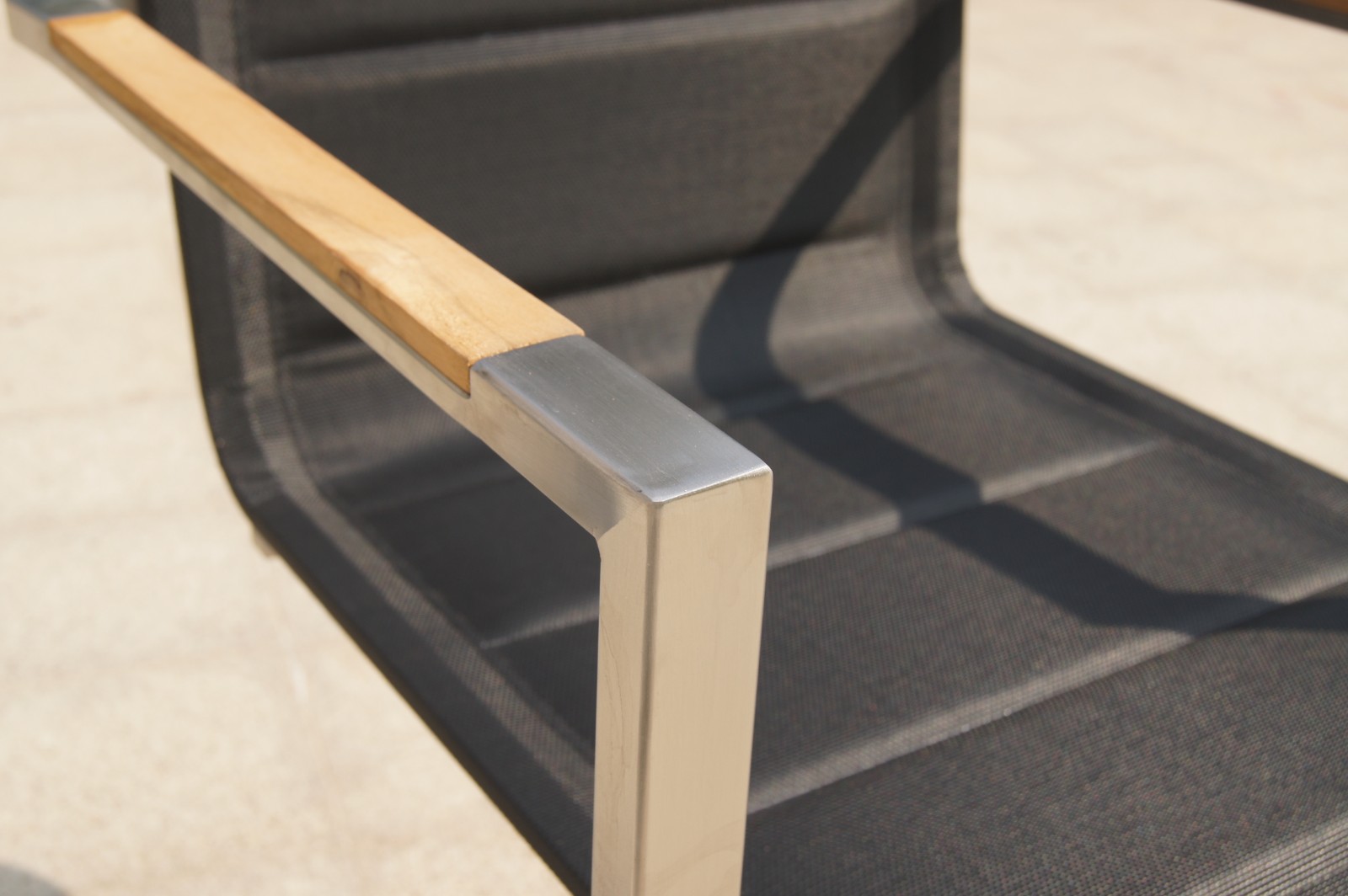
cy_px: 448
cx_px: 674
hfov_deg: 43.6
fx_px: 1684
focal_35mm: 45
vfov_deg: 29.8
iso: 100
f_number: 8
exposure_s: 1/160
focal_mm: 30
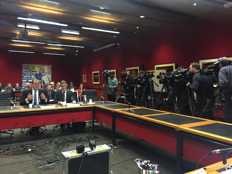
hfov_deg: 61.7
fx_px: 194
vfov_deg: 48.2
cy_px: 87
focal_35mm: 29
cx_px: 116
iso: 250
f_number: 2.2
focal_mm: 4.15
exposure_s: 1/20
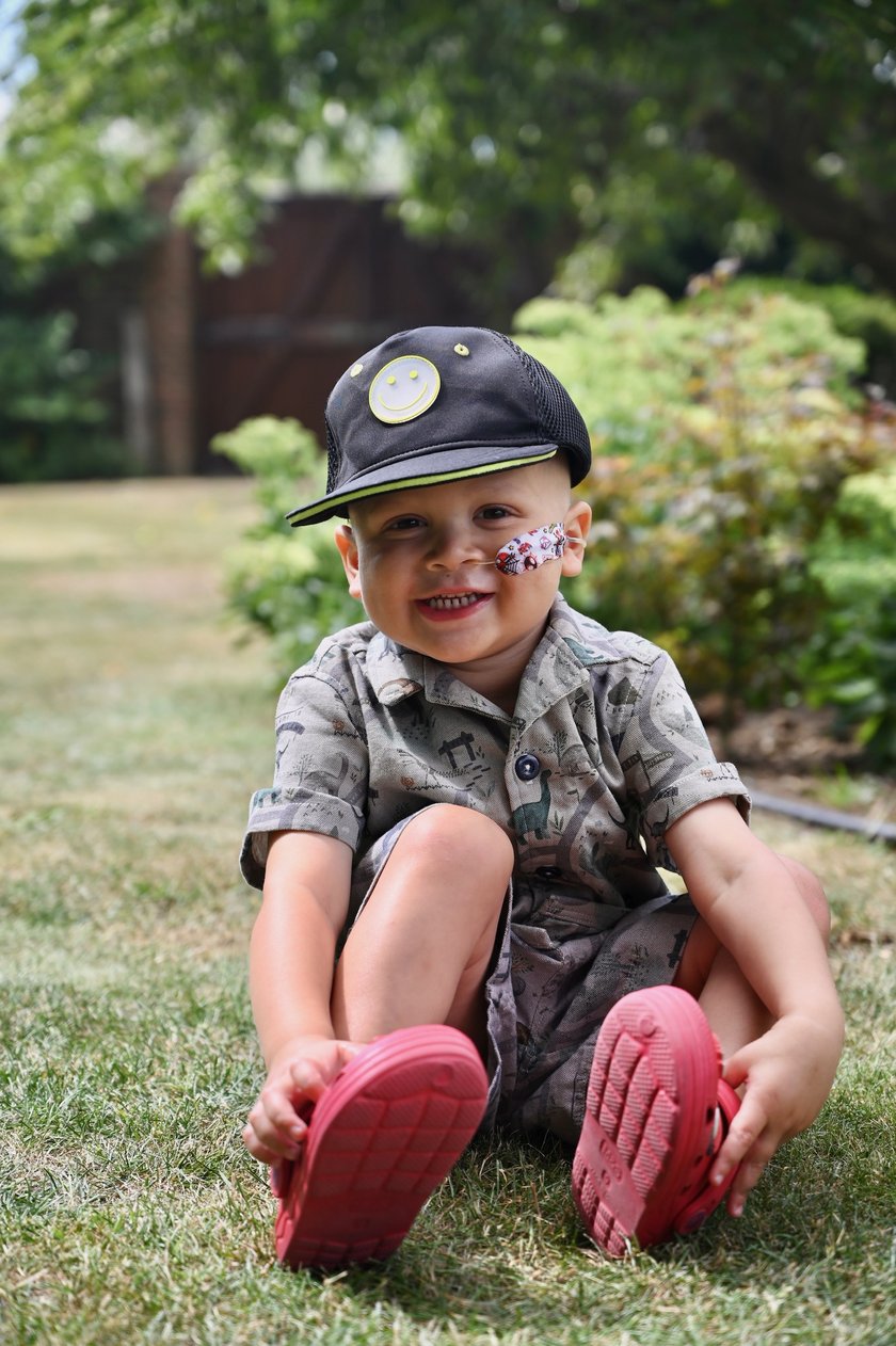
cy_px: 673
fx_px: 2616
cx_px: 448
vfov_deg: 28.9
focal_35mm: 70
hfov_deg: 19.4
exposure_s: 1/250
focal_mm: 70
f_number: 4
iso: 100
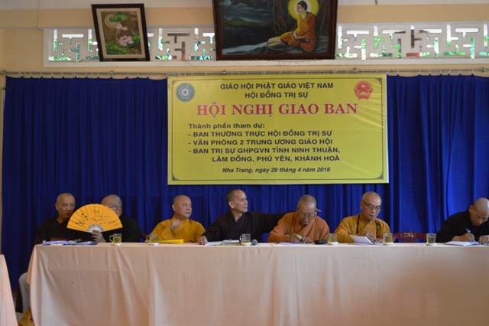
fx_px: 713
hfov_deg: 37.9
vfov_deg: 25.7
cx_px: 244
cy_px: 163
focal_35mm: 52
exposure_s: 1/40
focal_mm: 35
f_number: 5
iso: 400
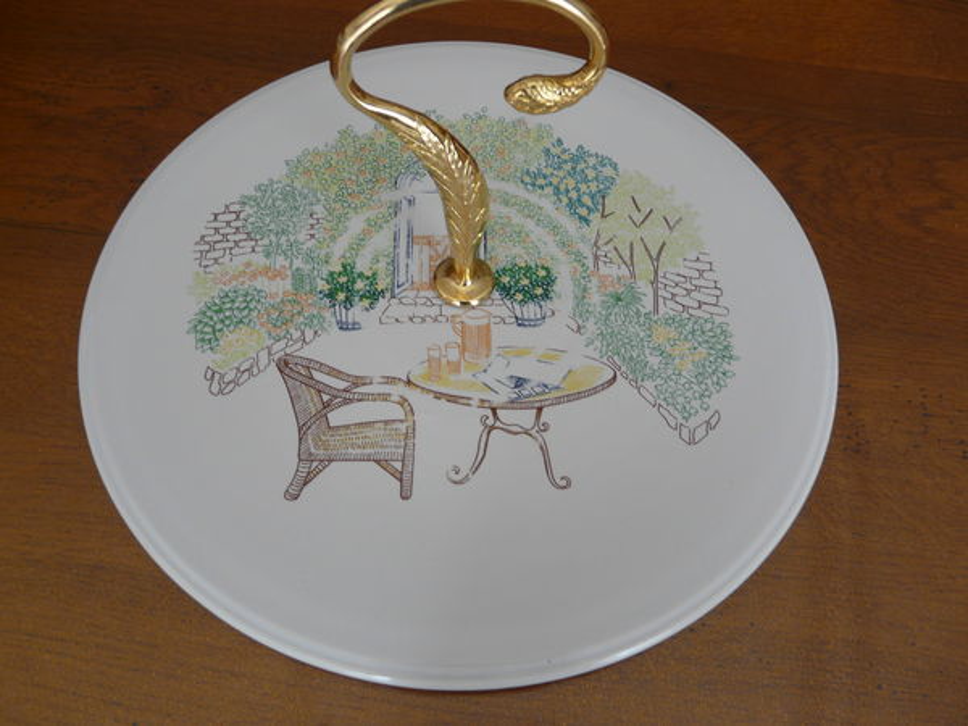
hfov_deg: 63.4
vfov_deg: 49.7
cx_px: 484
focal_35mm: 28
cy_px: 363
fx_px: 783
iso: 100
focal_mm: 4.6
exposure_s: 1/40
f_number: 2.8
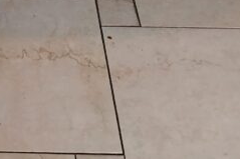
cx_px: -26
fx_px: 713
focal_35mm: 107
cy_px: -277
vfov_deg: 10.2
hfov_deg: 18.4
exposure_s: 1/100
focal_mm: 5.25
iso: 453
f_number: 1.75
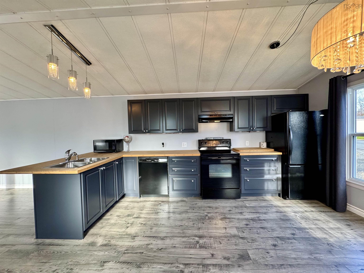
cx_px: 182
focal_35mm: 14
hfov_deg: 102.1
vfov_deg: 85.7
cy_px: 136
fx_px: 147
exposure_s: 1/120
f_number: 2.2
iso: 200
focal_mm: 2.22
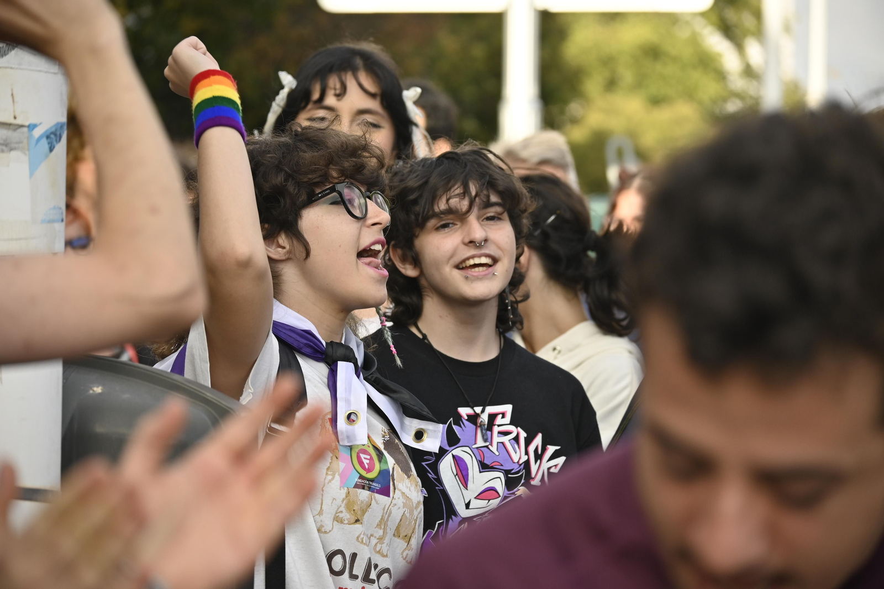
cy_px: 294
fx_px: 4603
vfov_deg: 7.3
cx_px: 442
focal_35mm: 188
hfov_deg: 11.0
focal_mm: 125
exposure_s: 1/500
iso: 200
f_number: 5.6
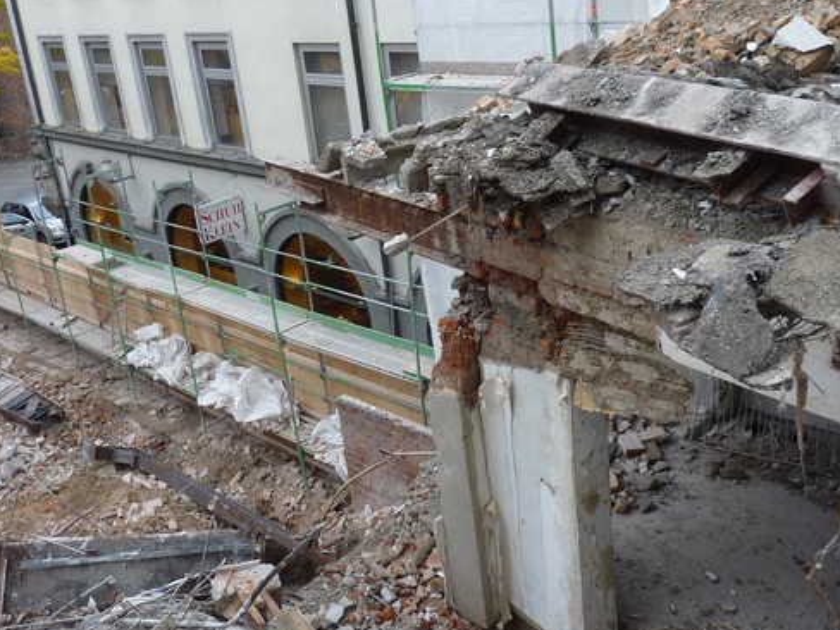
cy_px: 270
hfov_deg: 48.9
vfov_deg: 37.6
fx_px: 922
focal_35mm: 38
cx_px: 375
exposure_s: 1/50
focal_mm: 4.1
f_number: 3.3
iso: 80
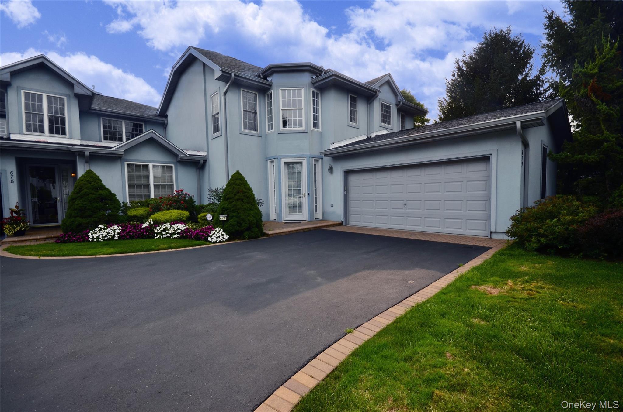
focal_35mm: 15
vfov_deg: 77.1
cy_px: 206
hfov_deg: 100.5
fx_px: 259
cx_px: 312
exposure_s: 1/200
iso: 100
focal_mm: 10
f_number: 7.1
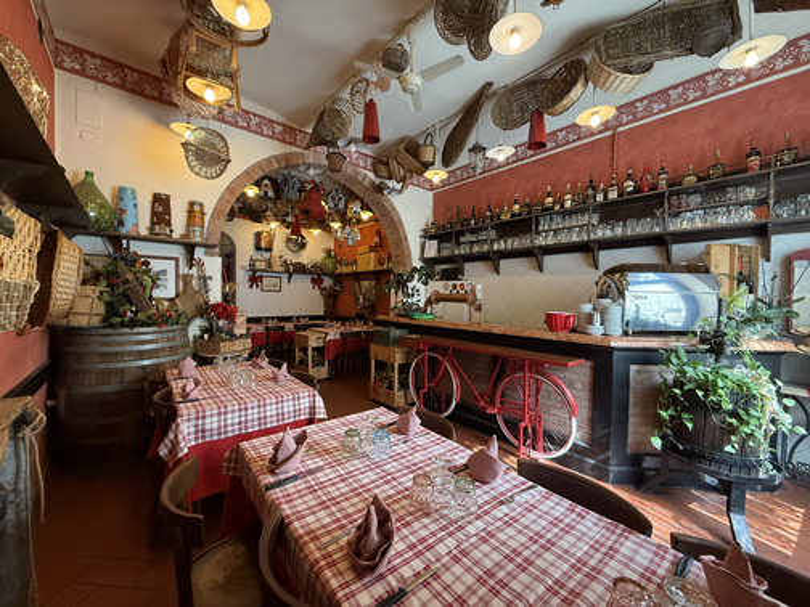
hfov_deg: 102.1
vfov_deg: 85.7
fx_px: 328
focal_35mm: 14
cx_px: 405
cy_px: 304
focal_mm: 2.22
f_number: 2.2
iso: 320
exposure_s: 1/50
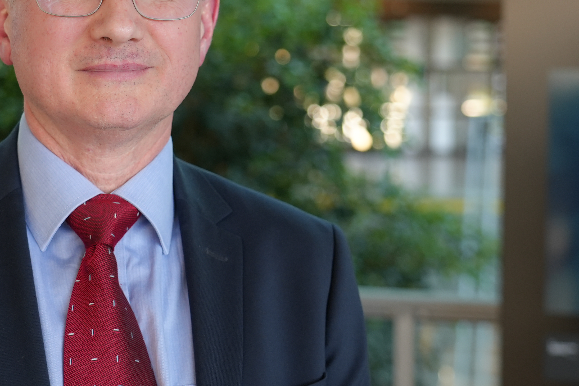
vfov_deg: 12.3
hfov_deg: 18.4
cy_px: 135
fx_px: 1785
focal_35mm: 111
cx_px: 231
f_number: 4
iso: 640
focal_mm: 53
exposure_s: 1/160
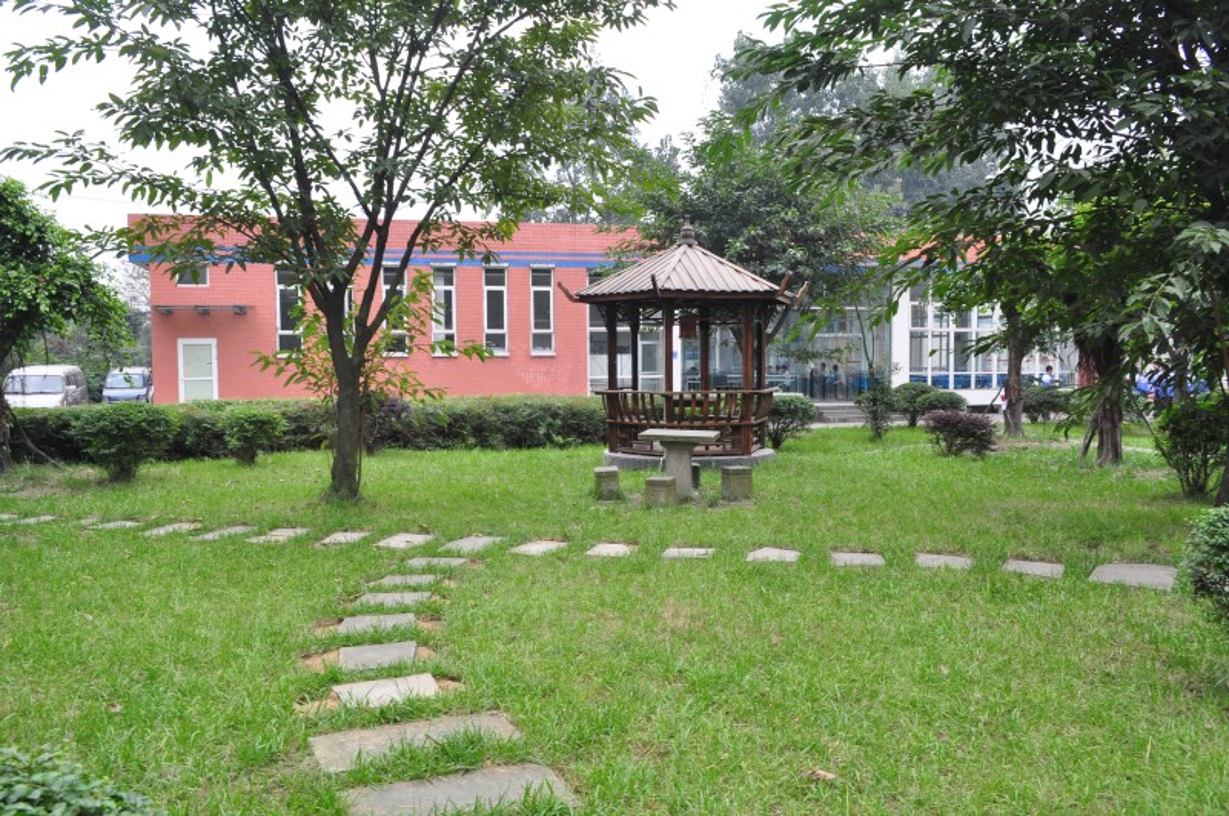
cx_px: 614
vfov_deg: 43.5
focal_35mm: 30
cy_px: 408
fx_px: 1023
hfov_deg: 62.0
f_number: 11
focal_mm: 20
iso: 400
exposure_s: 1/25
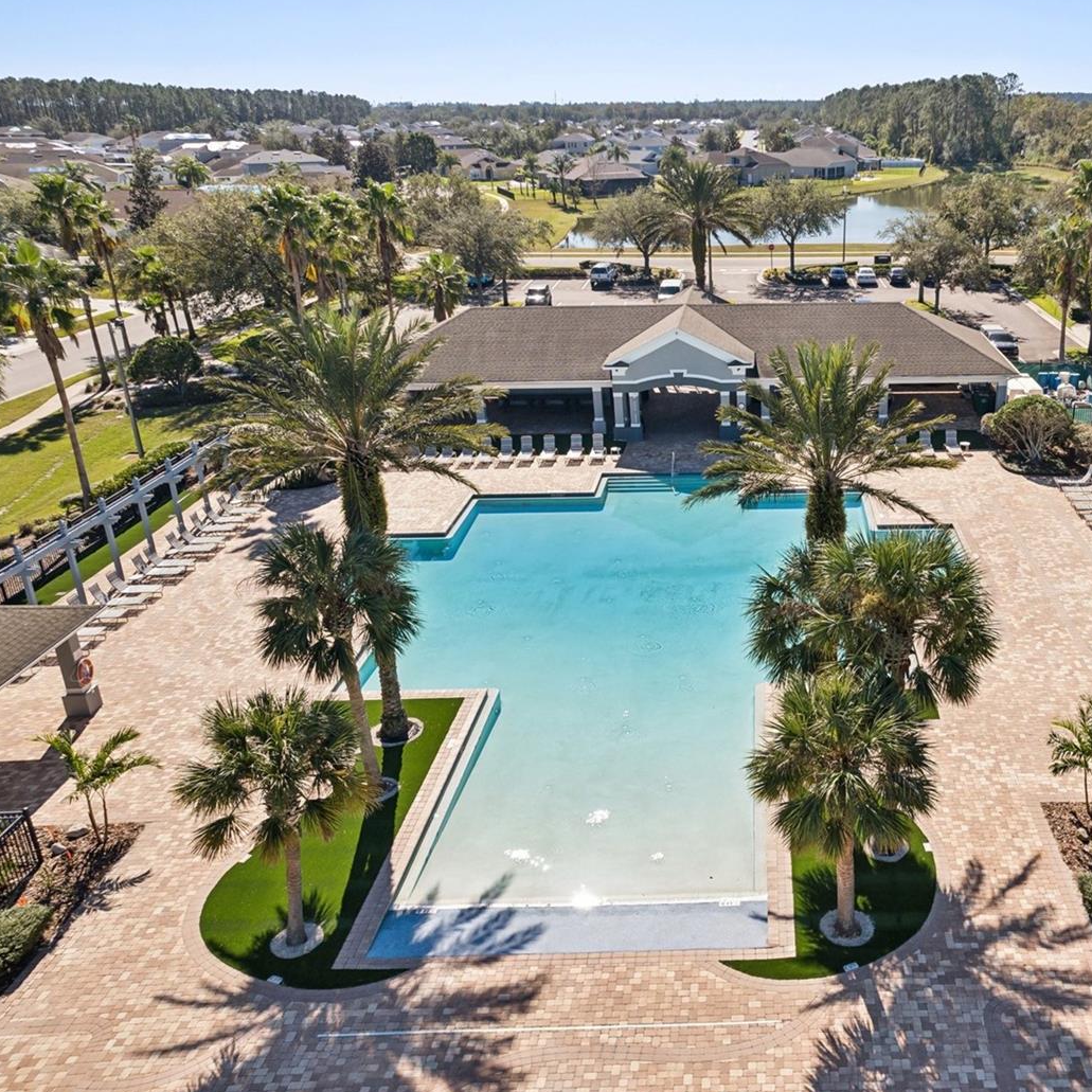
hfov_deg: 53.8
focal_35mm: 29
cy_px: 535
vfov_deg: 55.6
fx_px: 1035
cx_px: 775
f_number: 2.8
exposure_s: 1/2000
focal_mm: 8.4
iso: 100
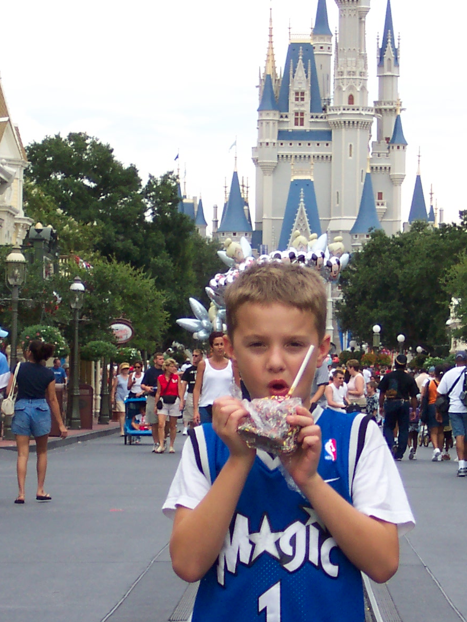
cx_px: 298
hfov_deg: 9.4
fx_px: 2824
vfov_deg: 12.6
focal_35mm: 157
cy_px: 340
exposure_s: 1/350
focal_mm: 18.7
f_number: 4
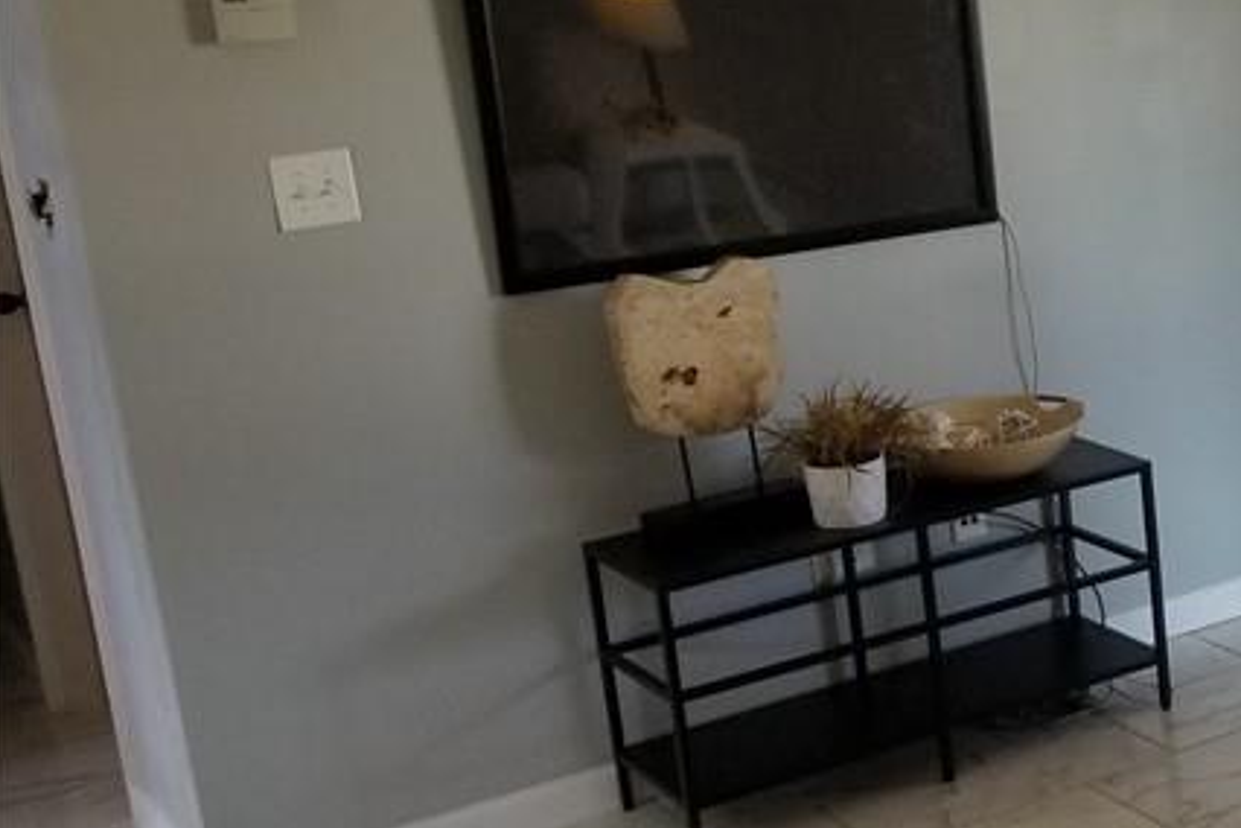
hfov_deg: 27.3
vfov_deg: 20.9
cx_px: 1486
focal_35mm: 65
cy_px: 455
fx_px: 2241
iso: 160
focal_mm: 4.25
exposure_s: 1/60
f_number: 1.7
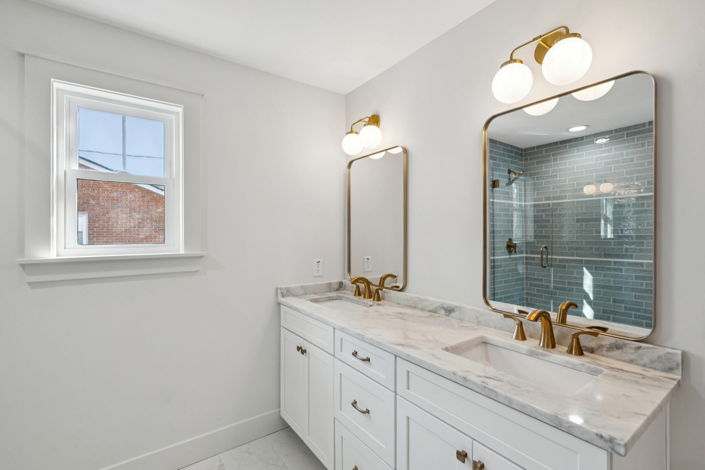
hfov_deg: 96.7
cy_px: 235
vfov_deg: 73.7
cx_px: 352
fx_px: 313
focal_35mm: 16
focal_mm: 16
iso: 400
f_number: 8
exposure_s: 1/25
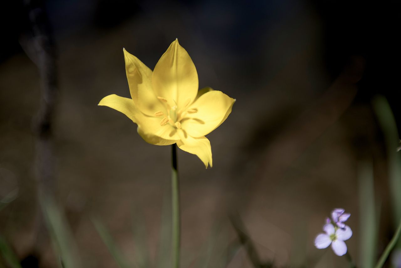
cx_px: 200
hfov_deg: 28.8
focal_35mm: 70
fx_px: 780
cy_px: 134
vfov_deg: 19.5
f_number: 2.8
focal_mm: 70
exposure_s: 1/4000
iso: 200
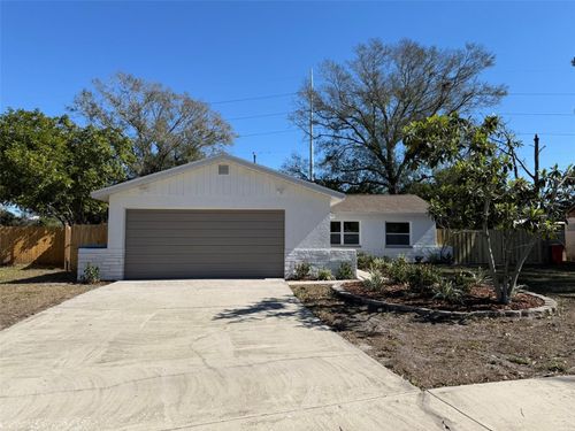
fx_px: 399
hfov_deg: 71.6
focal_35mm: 24
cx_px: 288
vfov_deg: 56.8
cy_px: 216
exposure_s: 1/5319
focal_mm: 6.76
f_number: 1.78
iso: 80
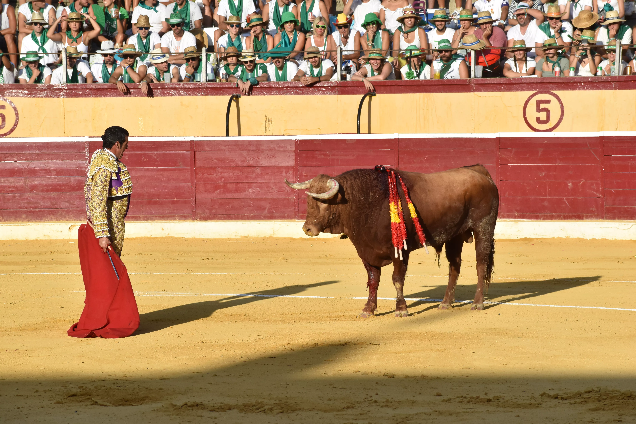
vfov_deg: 6.8
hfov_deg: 10.2
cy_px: 212
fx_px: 3577
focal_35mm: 202
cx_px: 318
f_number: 10
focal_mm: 135
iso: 800
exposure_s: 1/1600
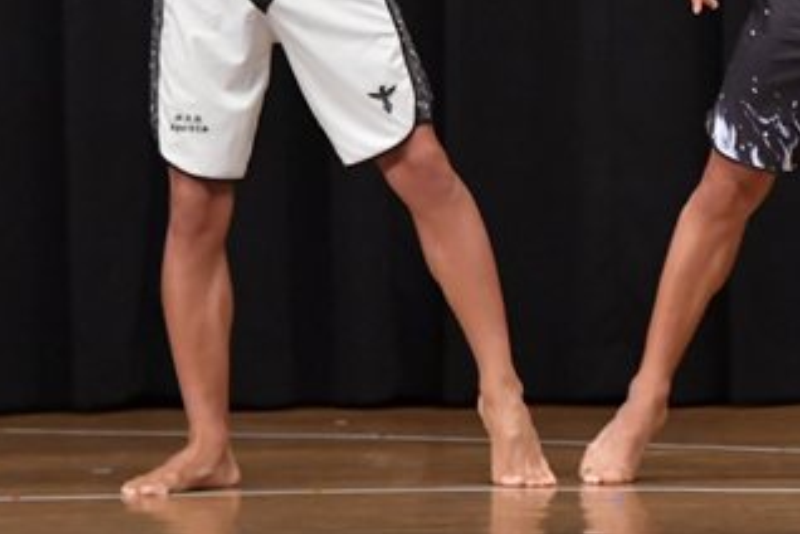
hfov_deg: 3.9
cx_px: 955
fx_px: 11755
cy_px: -55
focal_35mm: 529
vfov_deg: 2.6
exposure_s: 1/400
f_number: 5.6
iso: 6400
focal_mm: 145
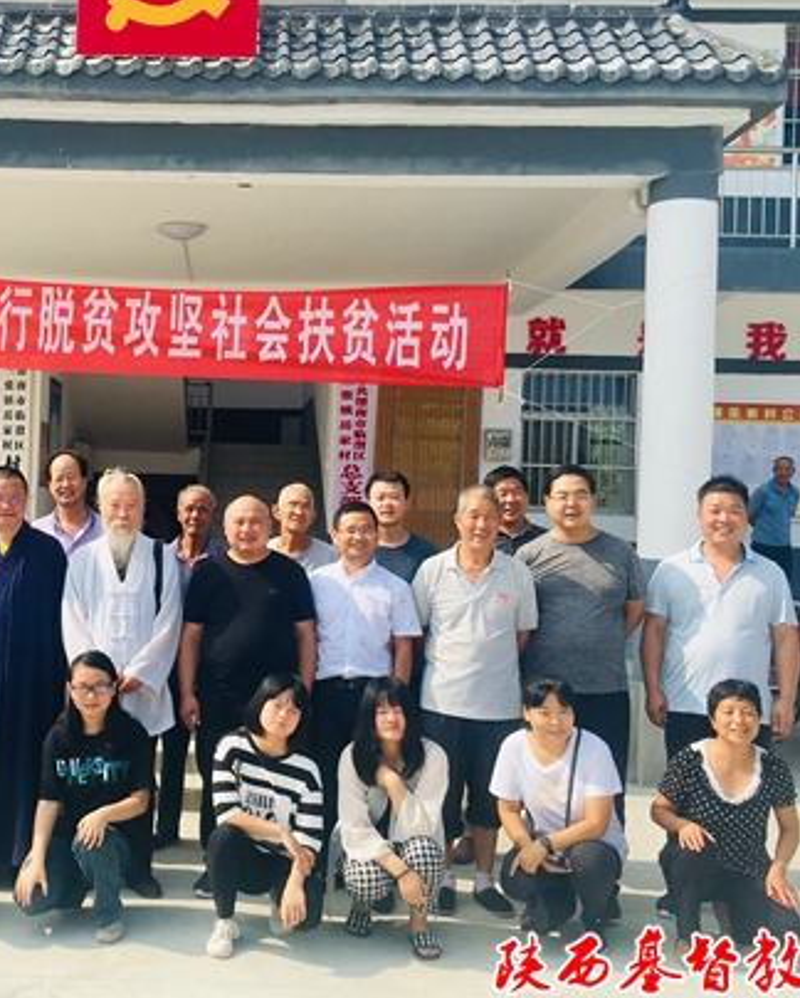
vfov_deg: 43.8
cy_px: 506
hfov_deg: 34.6
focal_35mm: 42
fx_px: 1241
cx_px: 160
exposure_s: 1/1603
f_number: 2.2
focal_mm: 4.15
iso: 25
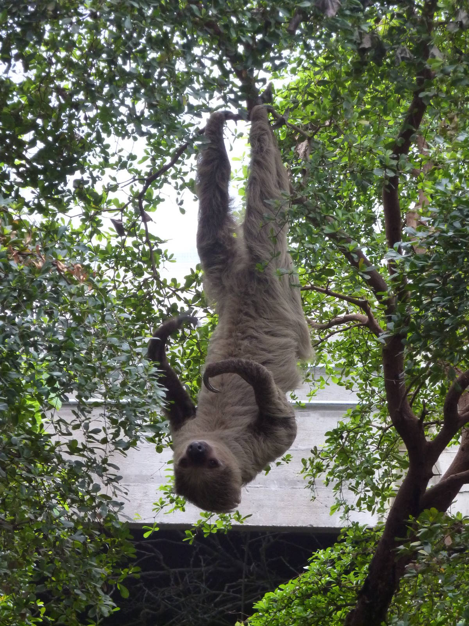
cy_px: 313
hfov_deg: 10.1
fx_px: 2656
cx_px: 234
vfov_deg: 13.4
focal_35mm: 147
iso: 400
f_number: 4.5
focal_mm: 24.1
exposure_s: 1/40
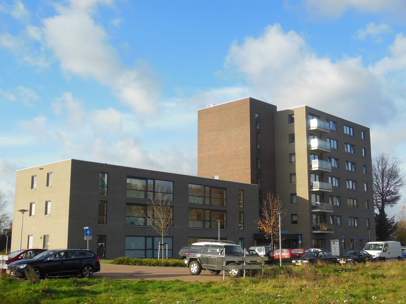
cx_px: 203
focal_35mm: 43
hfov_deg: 43.9
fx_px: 504
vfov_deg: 33.6
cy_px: 152
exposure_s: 1/640
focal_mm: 7.7
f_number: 3.8
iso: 125
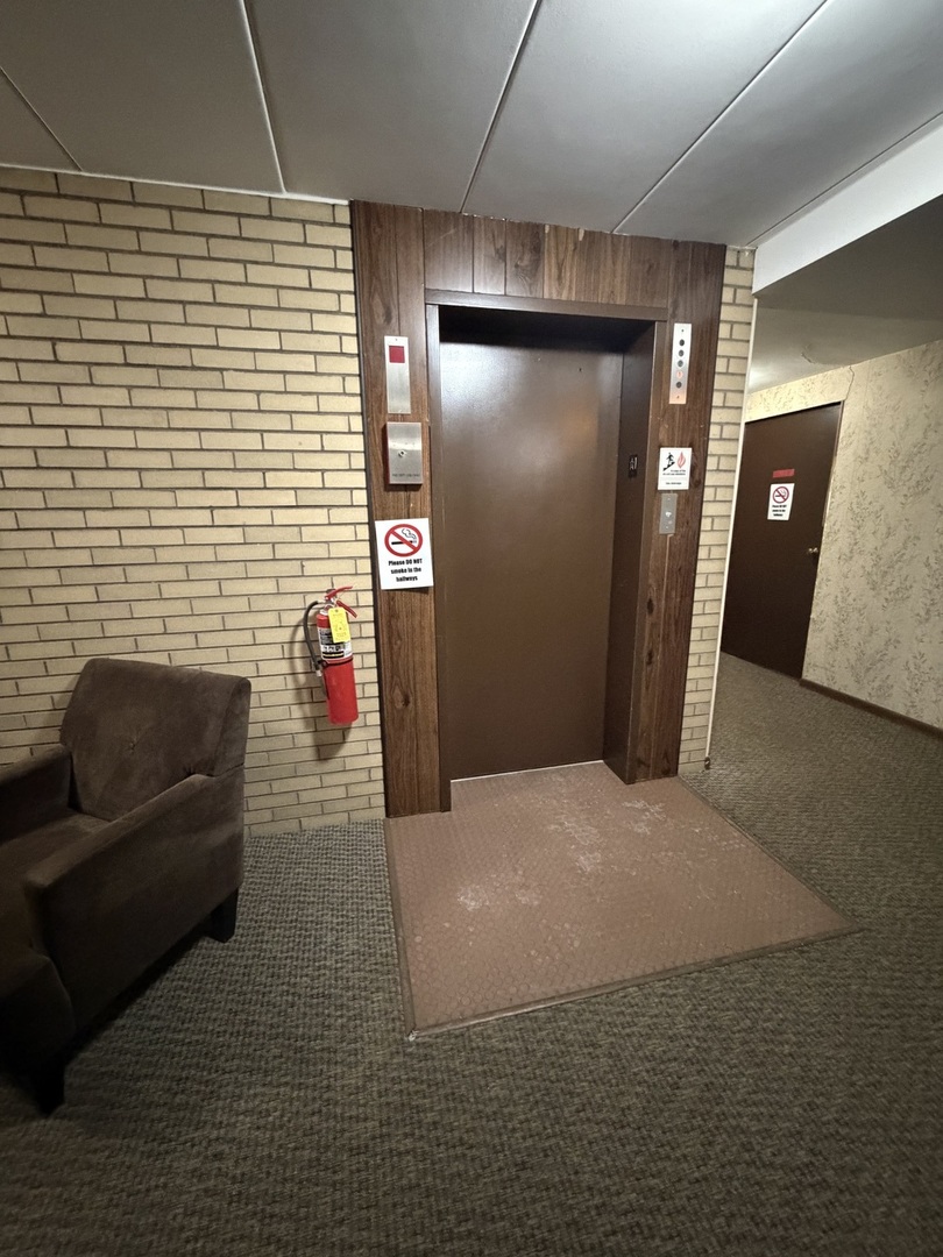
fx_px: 509
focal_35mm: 14
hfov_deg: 85.7
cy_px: 628
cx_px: 472
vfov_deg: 102.1
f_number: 2.2
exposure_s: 1/40
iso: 1250
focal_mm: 2.22
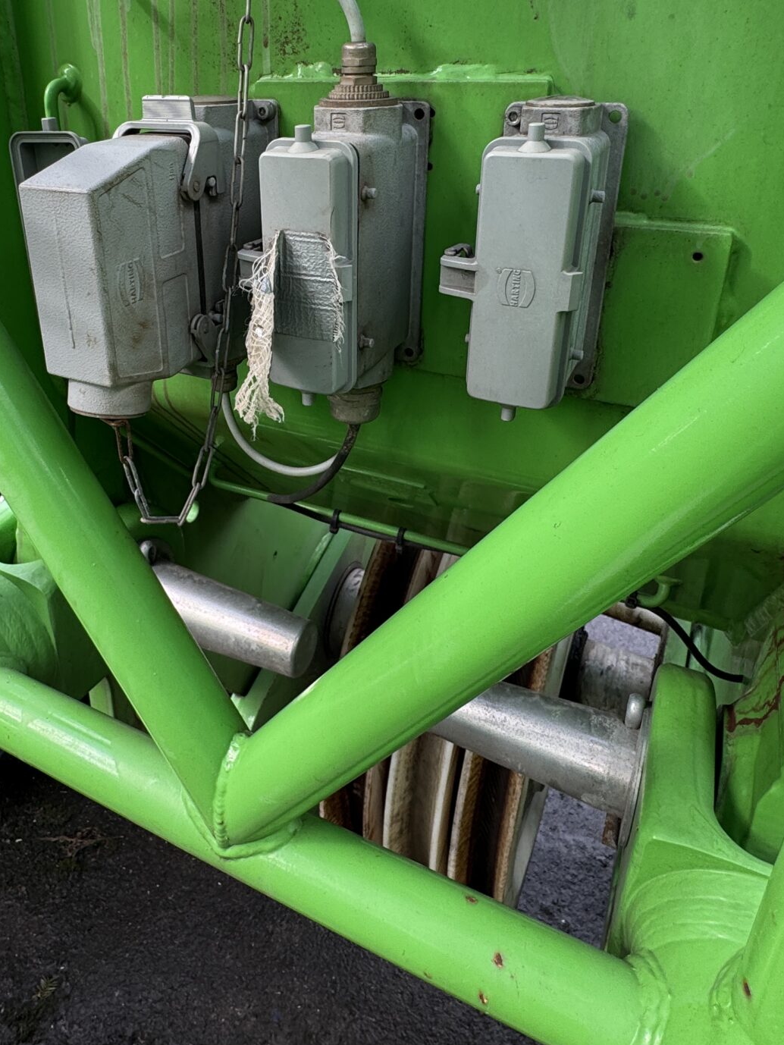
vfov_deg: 66.2
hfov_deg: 52.5
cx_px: 290
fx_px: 785
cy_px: 388
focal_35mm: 26
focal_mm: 2.22
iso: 40
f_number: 2.2
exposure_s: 1/133
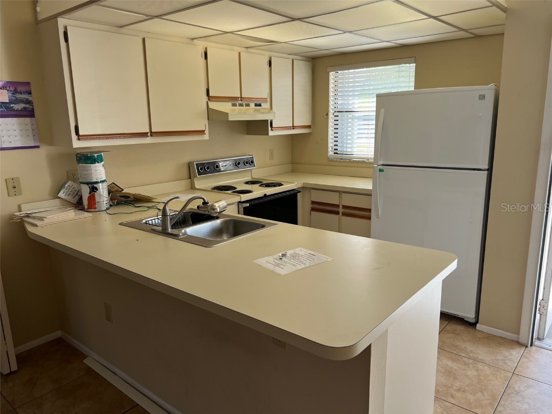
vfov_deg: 53.1
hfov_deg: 67.3
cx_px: 276
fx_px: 415
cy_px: 207
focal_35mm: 26
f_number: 1.5
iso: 40
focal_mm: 5.7
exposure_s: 1/200
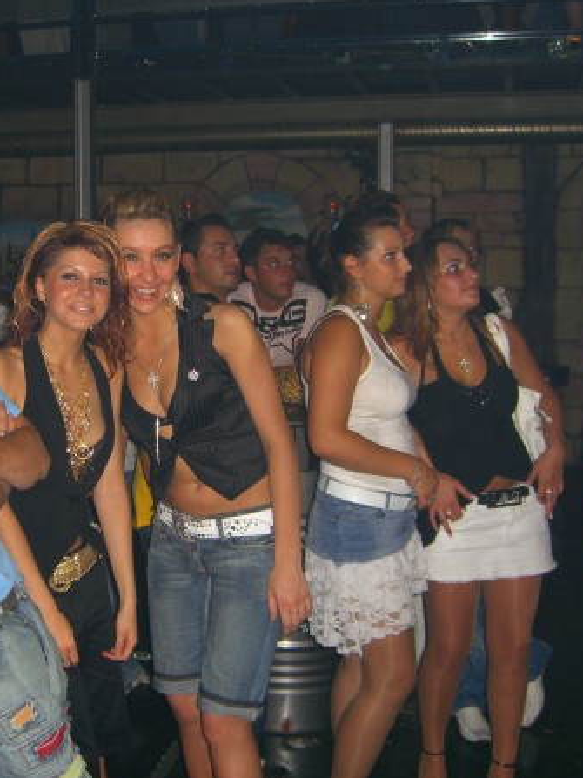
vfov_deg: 37.5
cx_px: 184
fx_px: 1146
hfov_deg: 28.3
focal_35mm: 51
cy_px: 388
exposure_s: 1/60
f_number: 2.8
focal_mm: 7.9
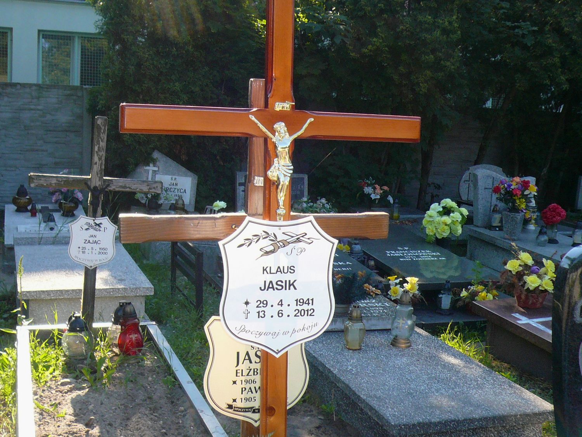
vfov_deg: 30.3
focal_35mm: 48
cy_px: 218
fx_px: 807
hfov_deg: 39.7
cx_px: 291
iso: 100
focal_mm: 5.2
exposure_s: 1/320
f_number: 2.9
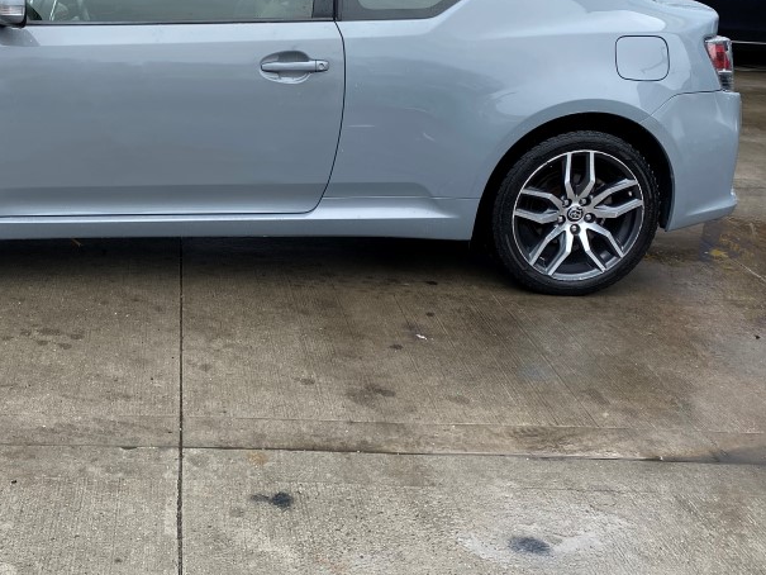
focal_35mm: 44
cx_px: 213
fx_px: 974
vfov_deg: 32.5
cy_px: 174
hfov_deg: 41.9
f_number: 1.8
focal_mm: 4.25
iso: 32
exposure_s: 1/822
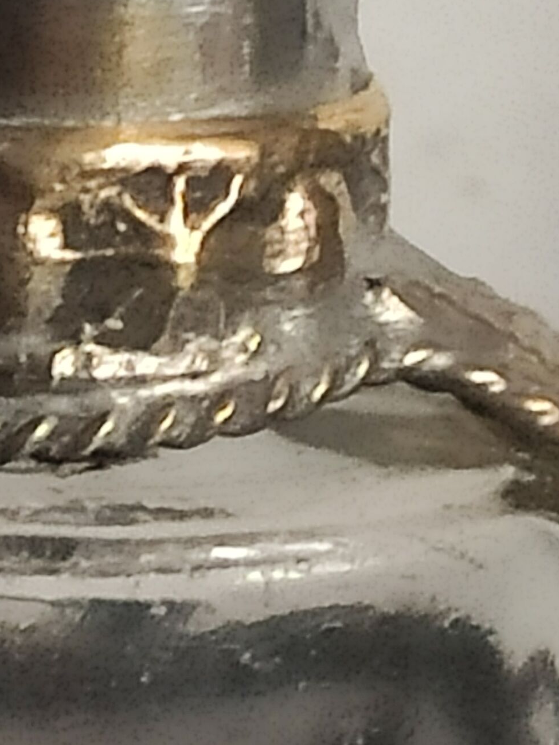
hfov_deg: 17.9
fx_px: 1723
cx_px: -13
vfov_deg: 22.0
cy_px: -224
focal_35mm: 80
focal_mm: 4.77
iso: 1604
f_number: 1.75
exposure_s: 1/25
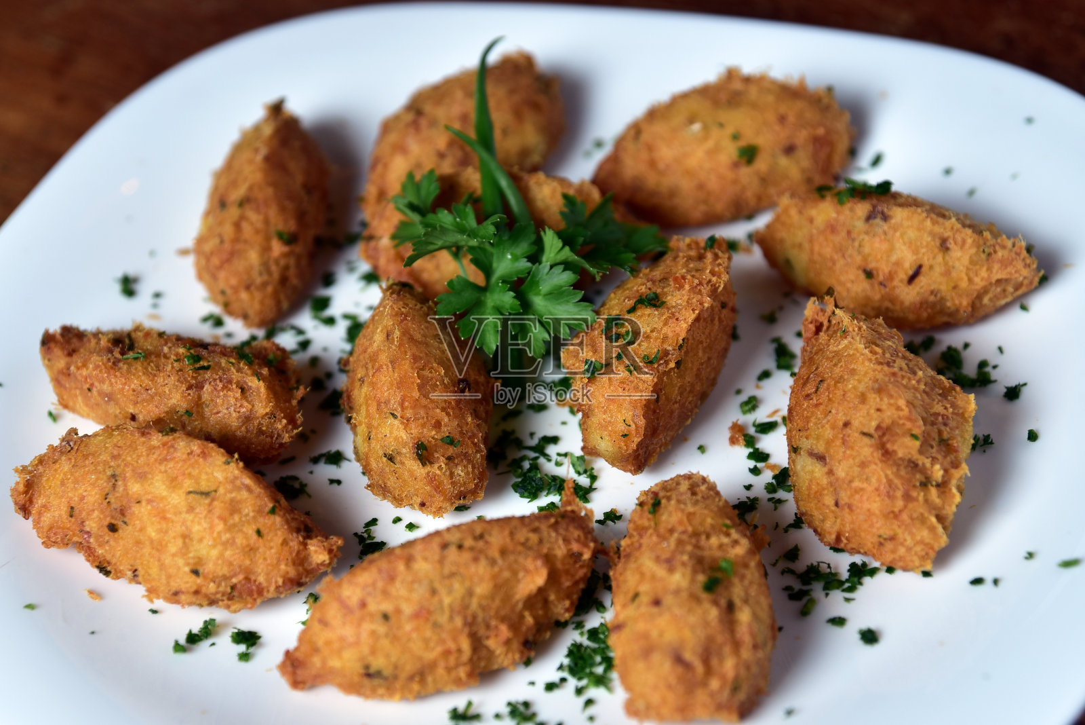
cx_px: 542
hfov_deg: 25.4
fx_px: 2412
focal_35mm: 80
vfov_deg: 17.1
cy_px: 362
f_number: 5.6
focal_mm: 80
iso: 200
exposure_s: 1/40
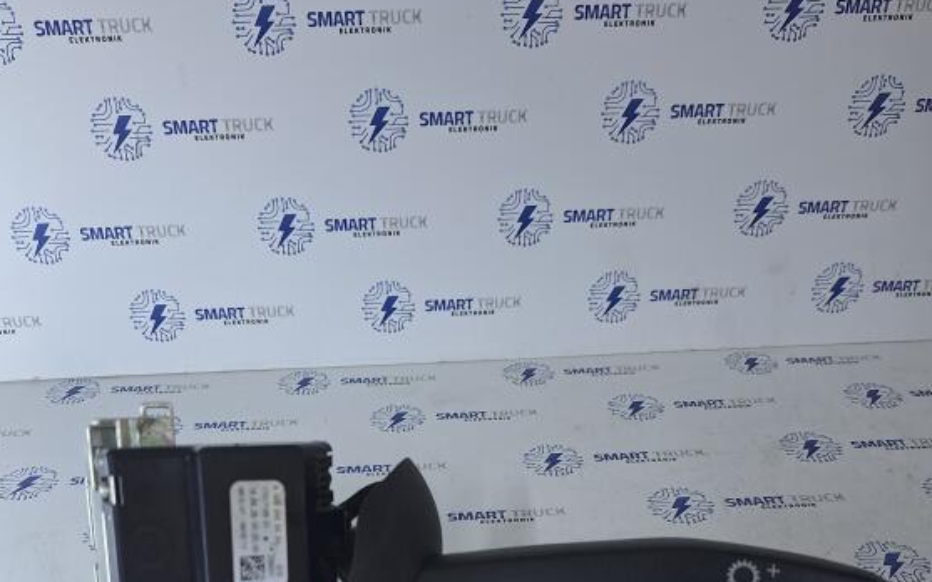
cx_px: 443
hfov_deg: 55.3
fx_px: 889
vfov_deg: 33.5
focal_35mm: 35
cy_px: 570
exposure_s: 1/50
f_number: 1.8
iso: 80
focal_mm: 5.54
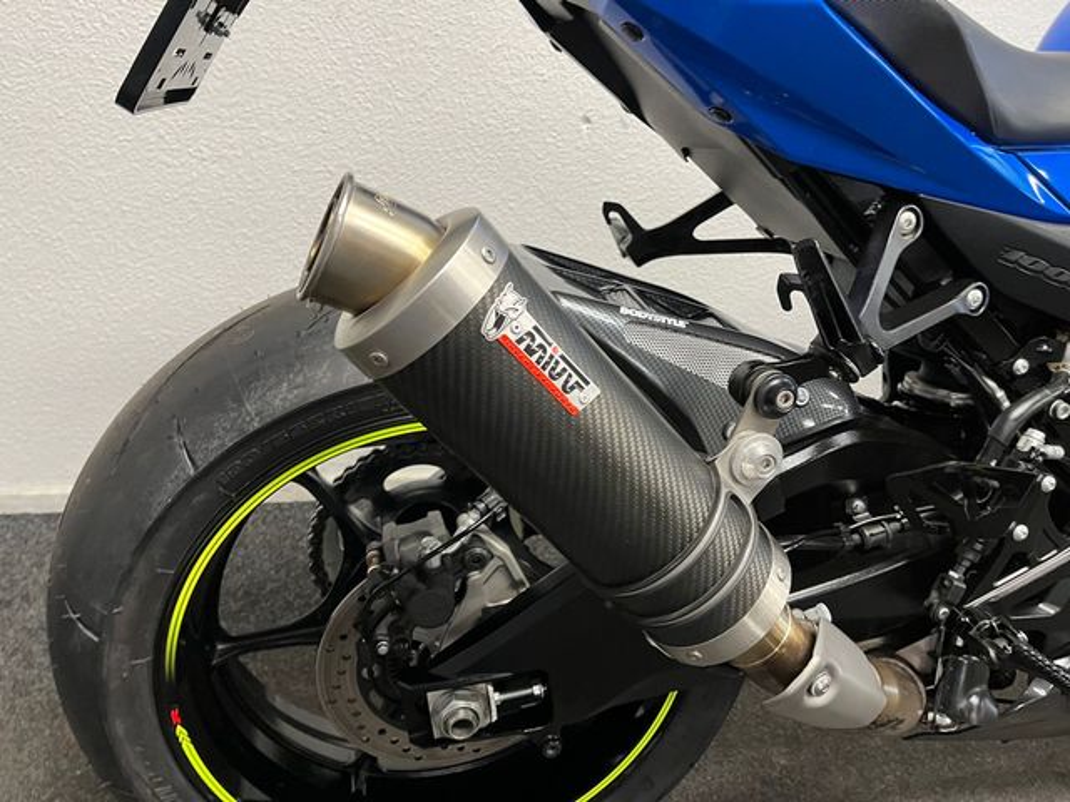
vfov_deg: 53.1
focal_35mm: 26
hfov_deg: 67.3
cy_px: 401
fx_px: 804
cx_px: 535
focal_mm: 5.1
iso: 160
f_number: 1.6
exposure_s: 1/50
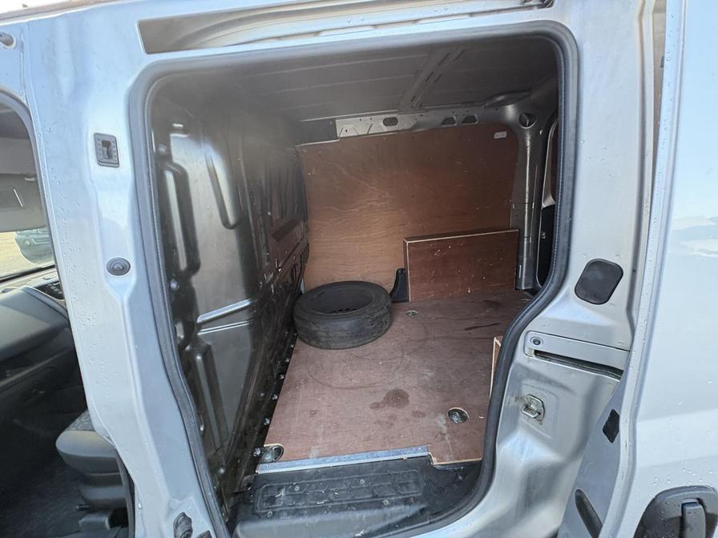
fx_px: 290
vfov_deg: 85.7
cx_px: 359
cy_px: 269
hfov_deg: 102.1
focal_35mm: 14
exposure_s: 1/60
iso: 400
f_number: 2.2
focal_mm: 2.22
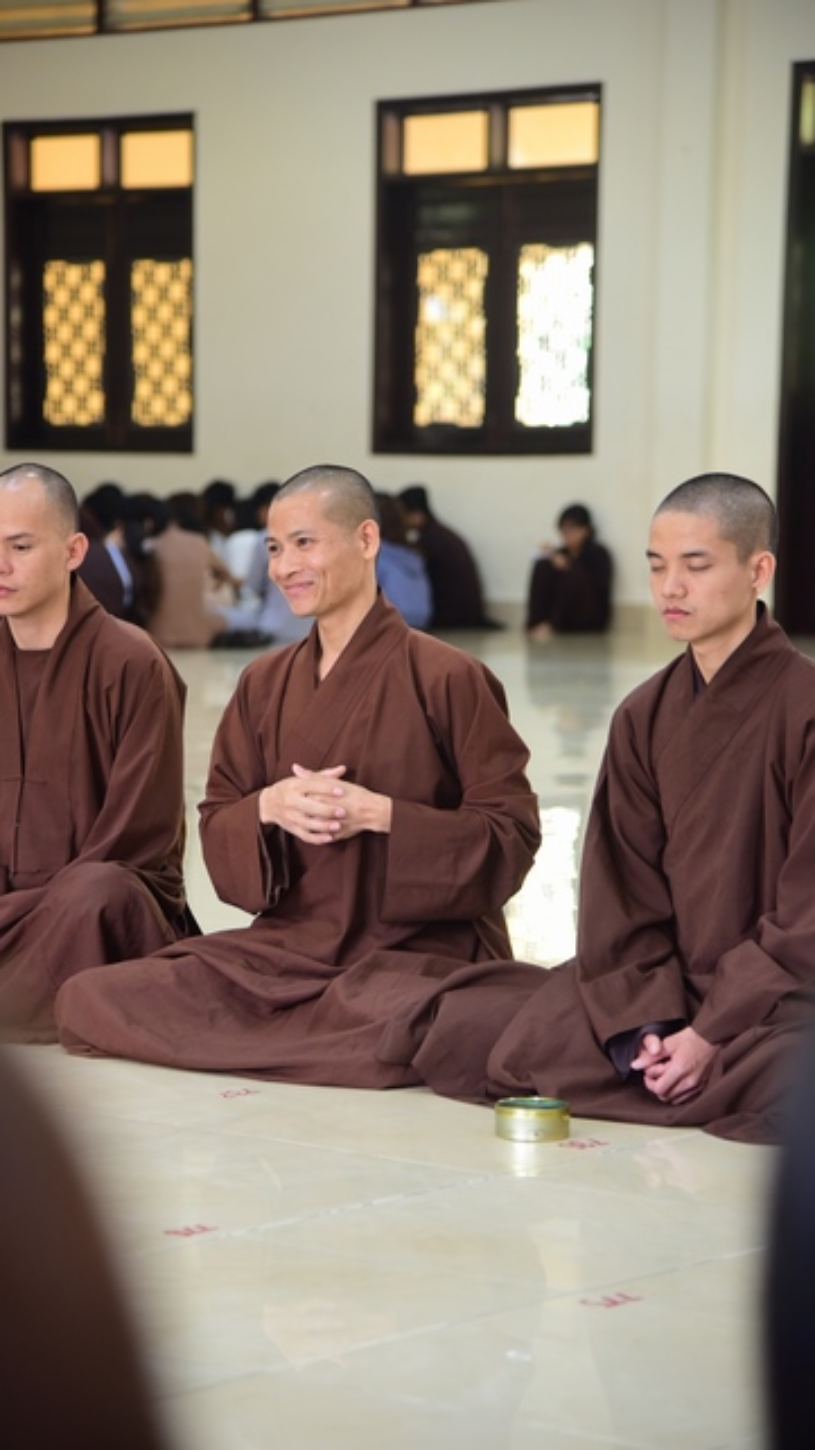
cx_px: 330
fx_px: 3997
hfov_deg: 11.6
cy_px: 732
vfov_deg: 20.6
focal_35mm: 104
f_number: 4
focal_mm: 98
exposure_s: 1/40
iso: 1000
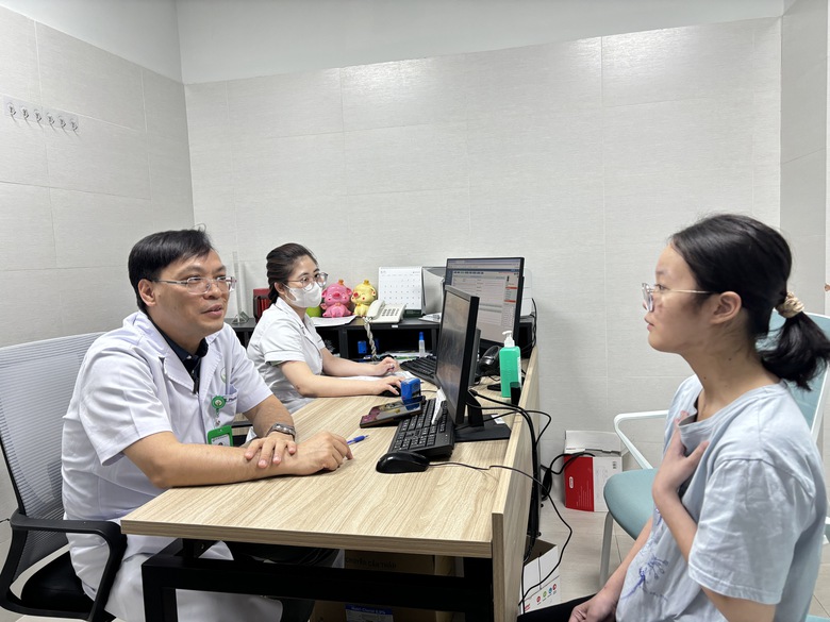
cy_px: 311
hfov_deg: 67.3
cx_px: 415
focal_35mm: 26
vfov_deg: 53.1
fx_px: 623
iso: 125
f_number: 1.6
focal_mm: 5.96
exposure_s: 1/100
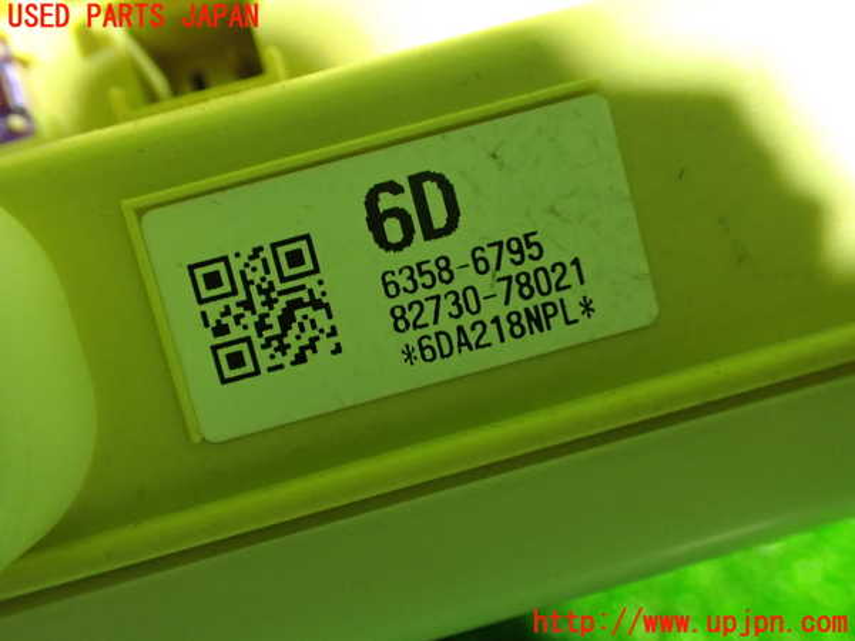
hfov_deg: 60.0
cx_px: 428
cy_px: 320
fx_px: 741
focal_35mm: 30
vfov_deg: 46.8
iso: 1000
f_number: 2.3
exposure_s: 1/30
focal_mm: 5.4
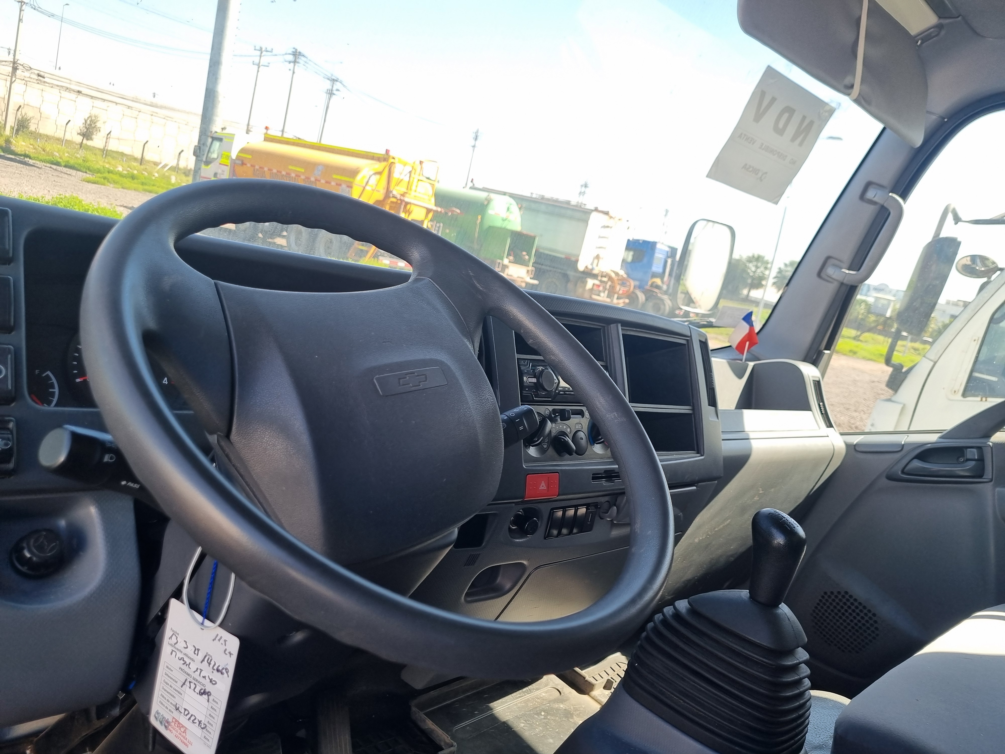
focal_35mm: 26
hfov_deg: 67.3
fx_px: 755
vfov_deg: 53.1
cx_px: 502
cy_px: 377
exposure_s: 1/428
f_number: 1.8
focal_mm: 5.4
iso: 50
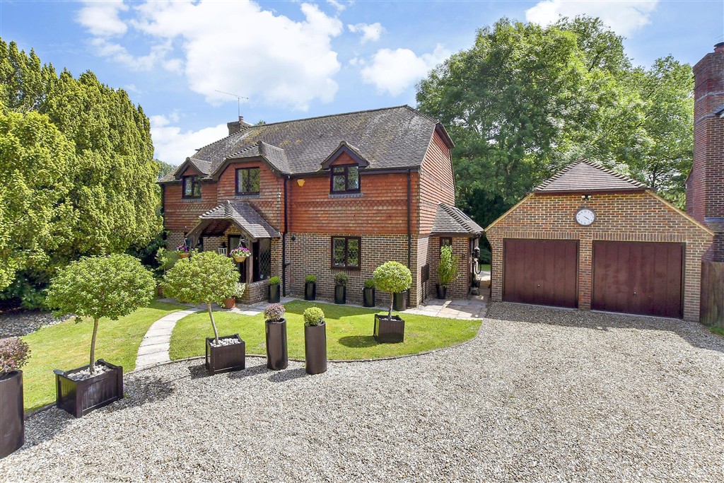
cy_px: 242
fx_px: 302
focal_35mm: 15
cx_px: 362
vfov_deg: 77.3
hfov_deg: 100.4
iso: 400
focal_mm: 10
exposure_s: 1/1000
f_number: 8
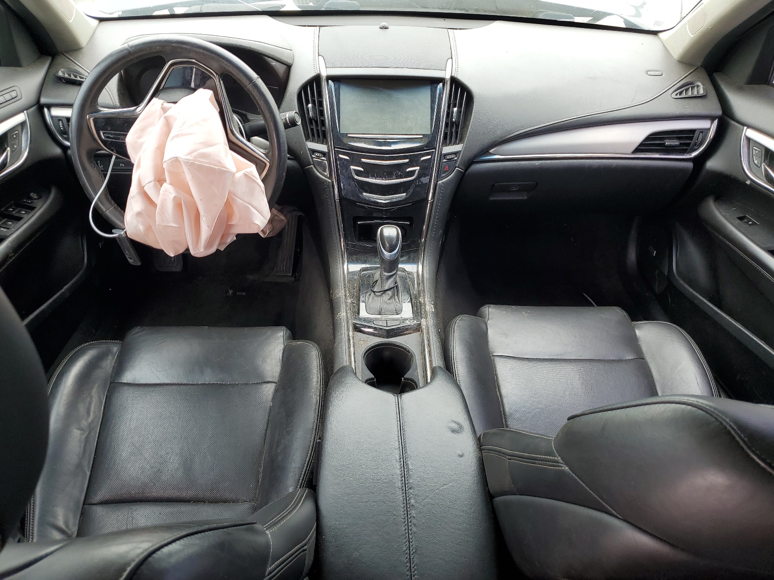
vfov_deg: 53.1
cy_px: 290
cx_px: 387
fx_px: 581
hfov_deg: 67.3
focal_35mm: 26
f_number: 1.5
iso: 50
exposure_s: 1/156
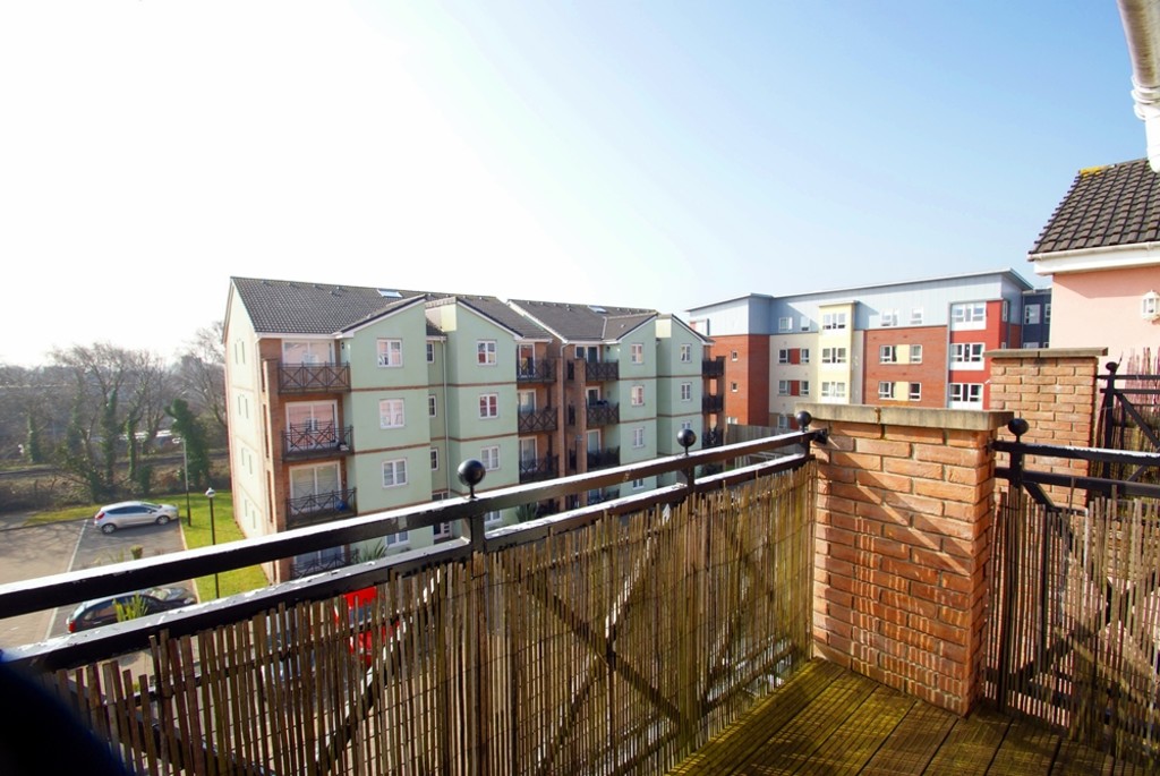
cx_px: 580
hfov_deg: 100.3
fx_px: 484
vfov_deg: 77.5
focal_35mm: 15
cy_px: 388
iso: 100
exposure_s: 1/60
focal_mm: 10
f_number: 6.3
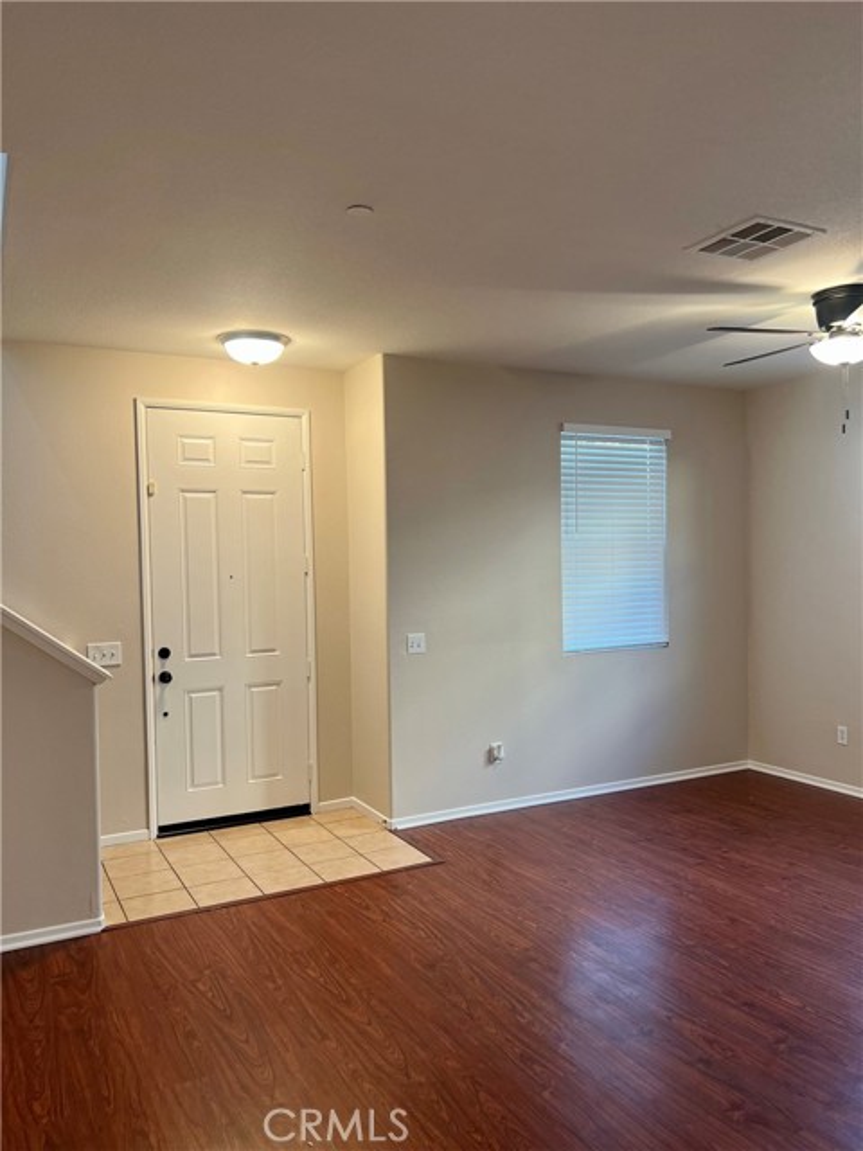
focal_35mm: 26
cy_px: 576
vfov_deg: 67.3
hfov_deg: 53.1
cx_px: 432
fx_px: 864
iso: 64
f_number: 1.5
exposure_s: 1/60
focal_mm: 5.7
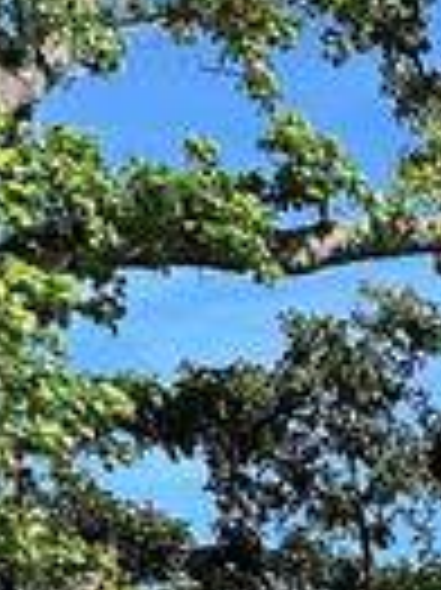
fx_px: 2399
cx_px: 950
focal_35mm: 141
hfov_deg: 9.6
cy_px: 1563
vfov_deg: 11.0
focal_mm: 6.86
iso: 80
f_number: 1.78
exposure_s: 1/3058
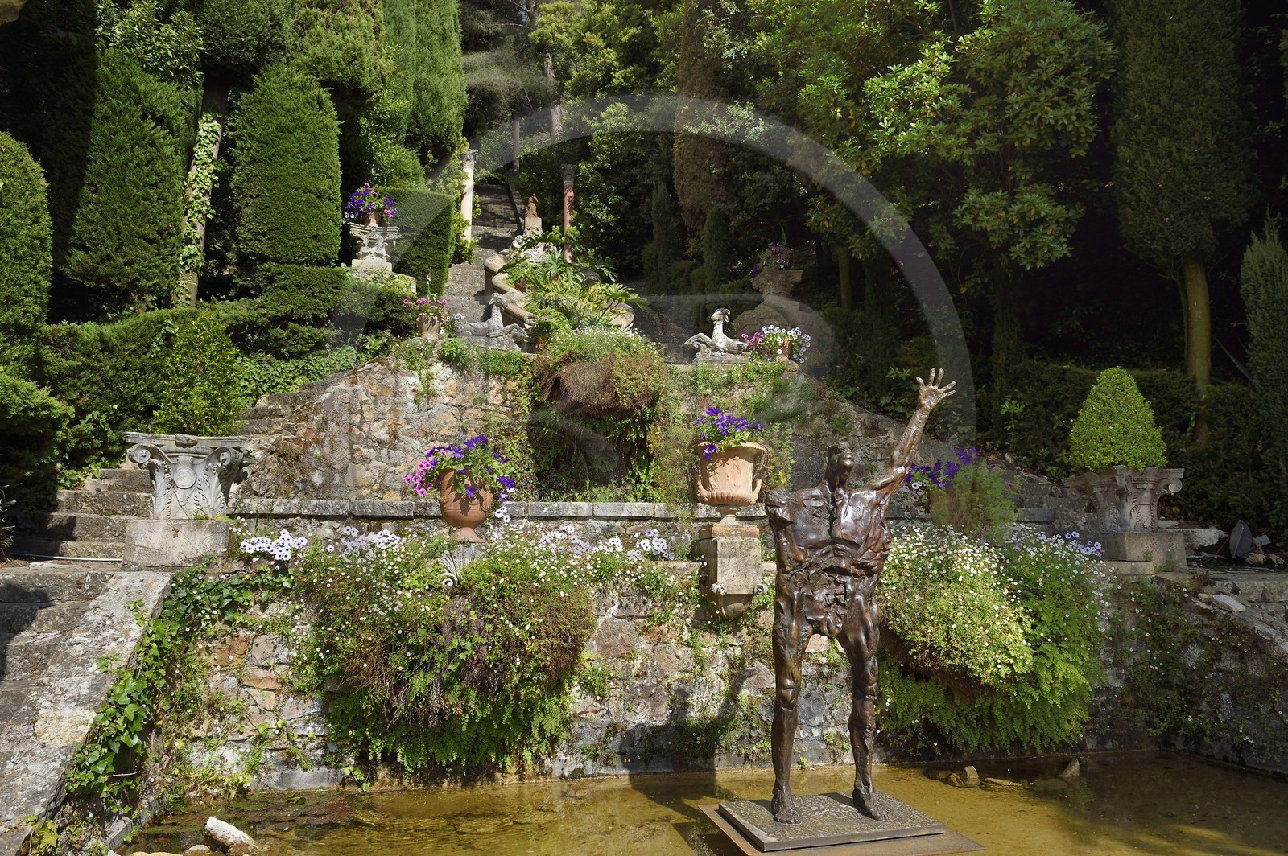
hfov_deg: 73.8
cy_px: 428
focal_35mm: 24
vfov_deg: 53.1
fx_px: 858
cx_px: 644
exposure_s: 1/320
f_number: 9
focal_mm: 24
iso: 200
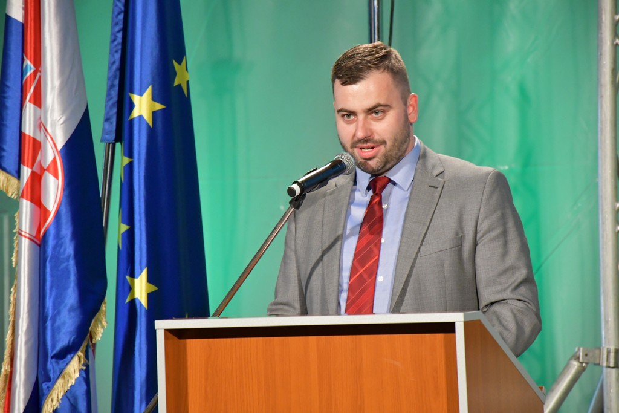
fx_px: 3611
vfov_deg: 6.5
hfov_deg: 9.8
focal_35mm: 210
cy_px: 206
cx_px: 310
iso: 5000
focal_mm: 140
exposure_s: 1/250
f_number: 5.6
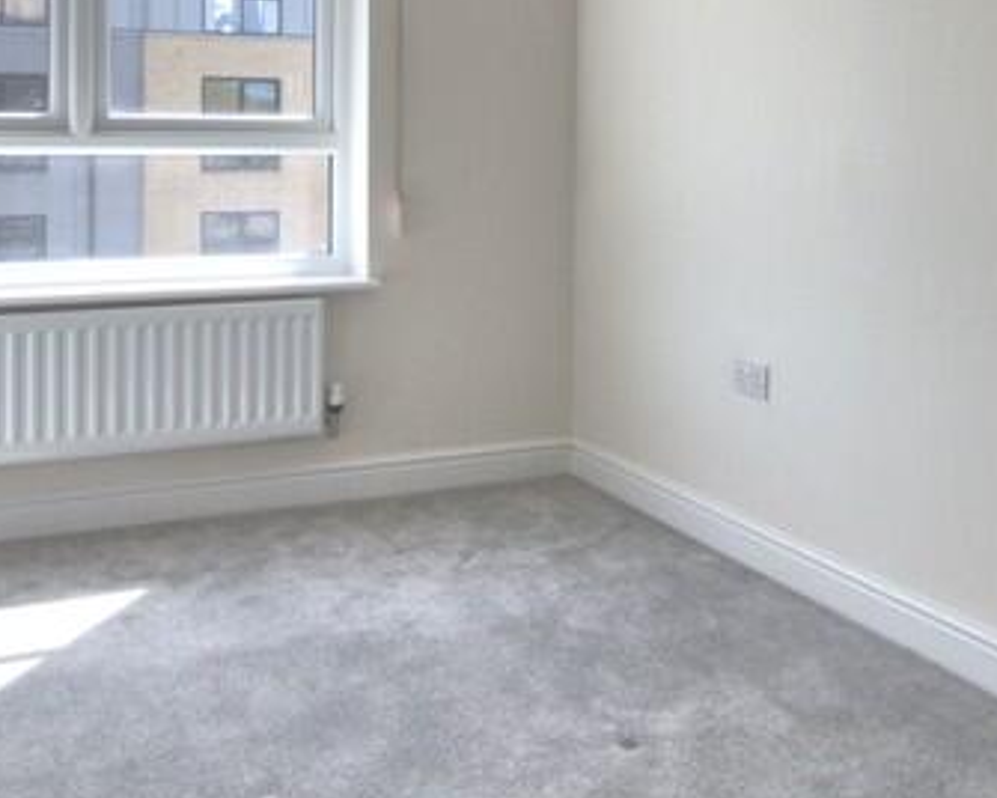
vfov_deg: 33.6
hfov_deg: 42.9
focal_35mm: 43
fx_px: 1269
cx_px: 506
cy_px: 130
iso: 100
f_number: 16
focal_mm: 10
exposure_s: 1/25
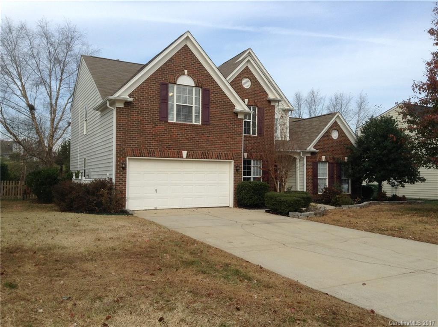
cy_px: 164
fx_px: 417
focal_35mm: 33
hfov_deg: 55.4
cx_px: 219
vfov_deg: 42.8
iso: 25
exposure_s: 1/794
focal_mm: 3.3
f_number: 2.4
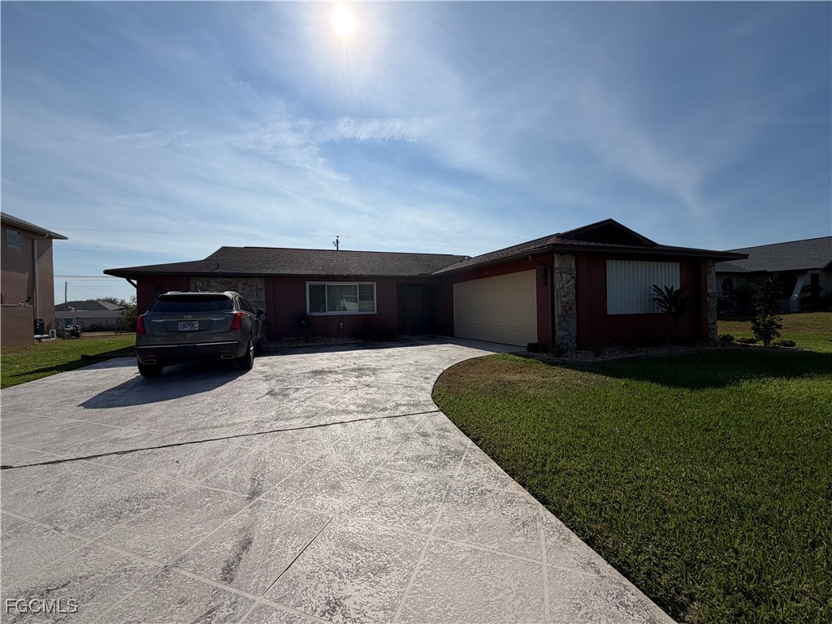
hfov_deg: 102.1
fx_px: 336
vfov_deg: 85.7
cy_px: 312
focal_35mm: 14
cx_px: 416
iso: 20
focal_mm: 2.22
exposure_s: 1/2320
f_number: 2.2
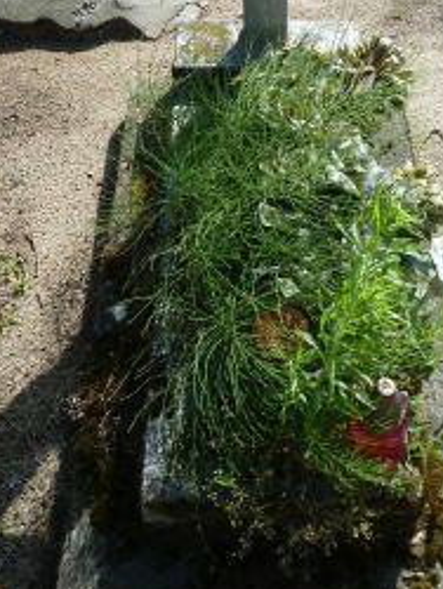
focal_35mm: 48
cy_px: 57
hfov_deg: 30.3
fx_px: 818
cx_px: 254
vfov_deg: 37.0
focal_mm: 4.1
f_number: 4
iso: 80
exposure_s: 1/200
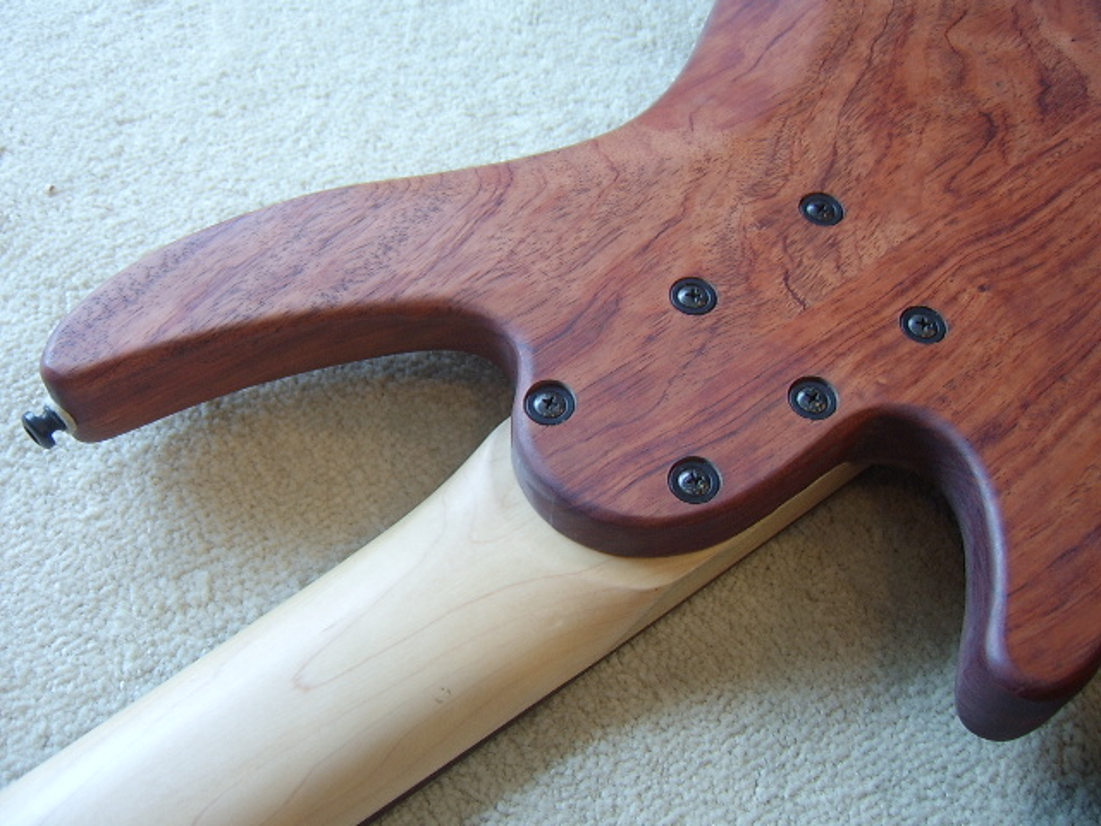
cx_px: 550
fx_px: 986
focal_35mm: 31
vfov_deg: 45.4
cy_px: 413
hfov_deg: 58.4
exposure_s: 1/6
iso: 100
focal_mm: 8.13
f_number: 2.7
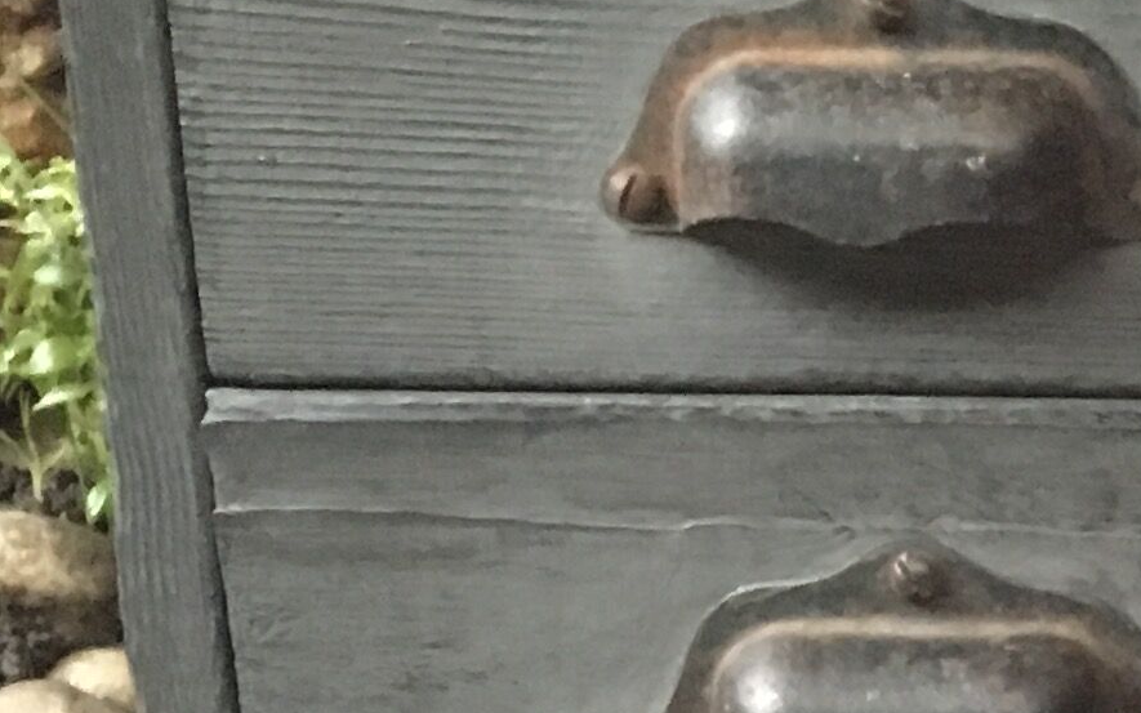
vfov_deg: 9.2
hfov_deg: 12.7
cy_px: 860
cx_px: 2433
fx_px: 4353
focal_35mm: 140
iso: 400
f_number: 2.2
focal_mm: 4.15
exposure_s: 1/17
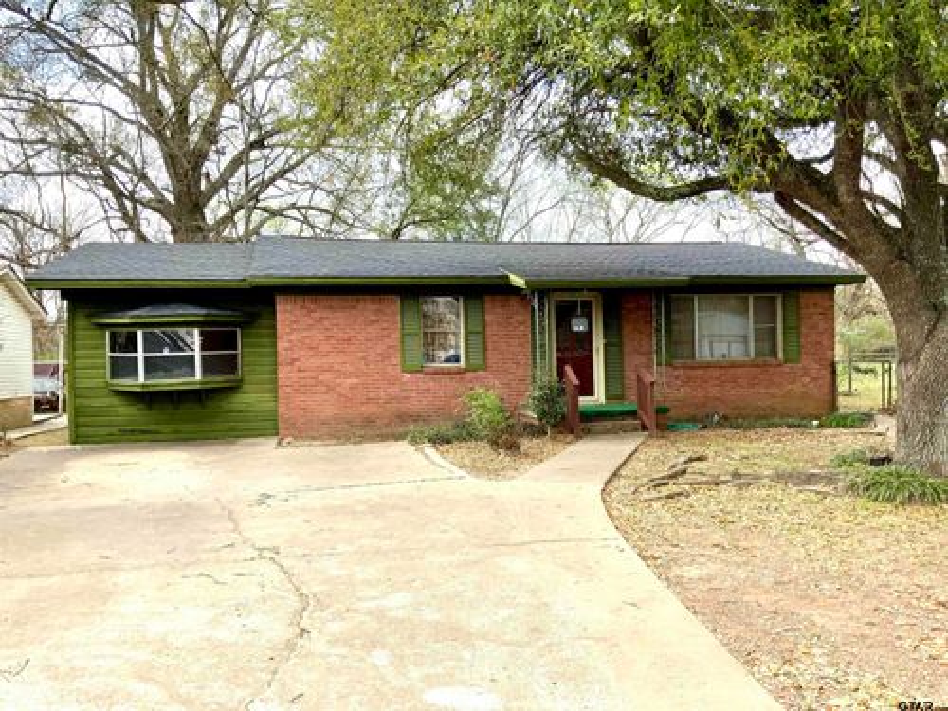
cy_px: 356
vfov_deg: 48.2
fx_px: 794
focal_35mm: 29
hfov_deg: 61.7
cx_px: 474
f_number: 1.8
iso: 16
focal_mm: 3
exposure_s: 1/309
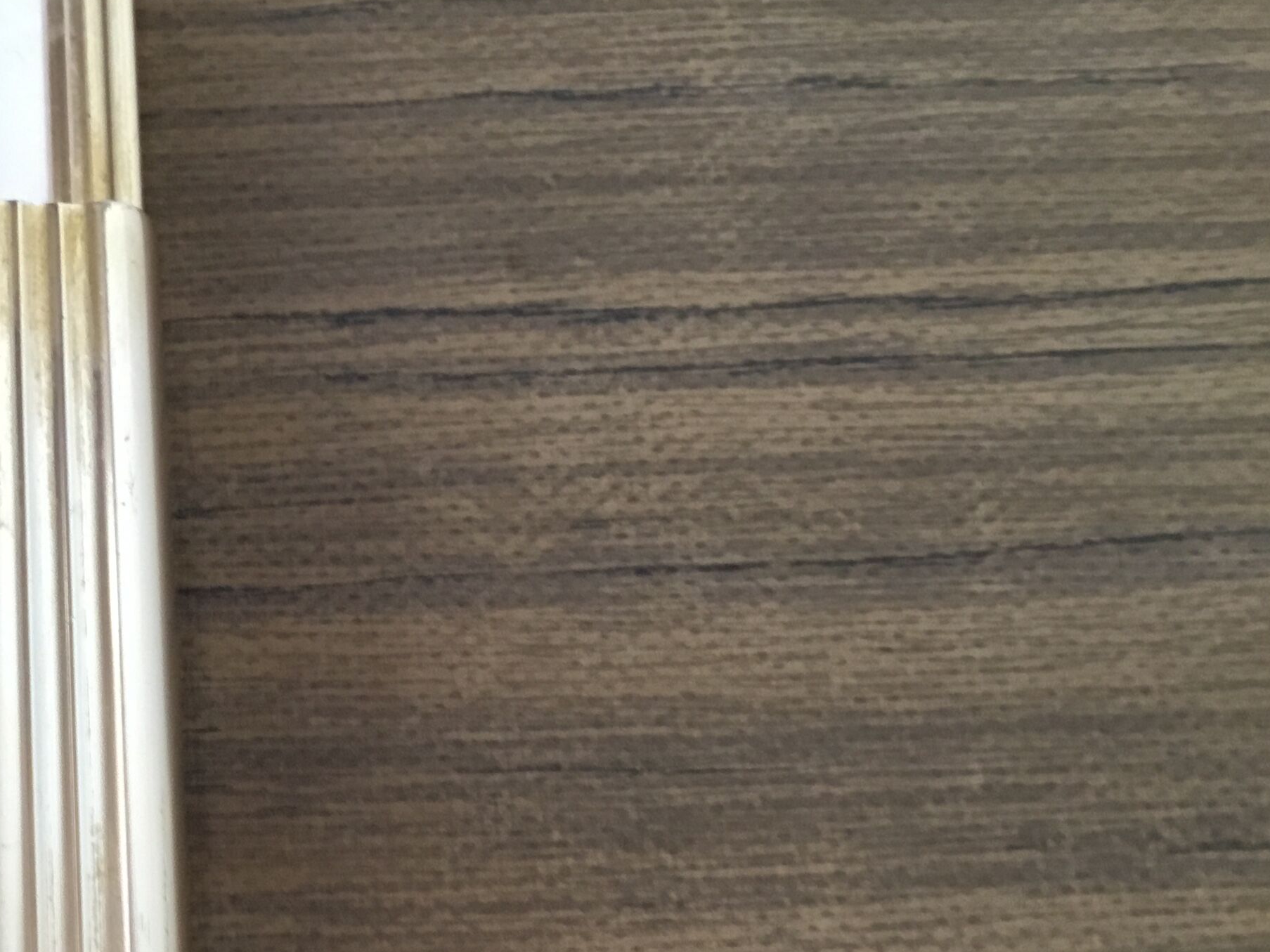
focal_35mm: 56
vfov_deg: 25.5
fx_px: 2054
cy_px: 807
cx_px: 129
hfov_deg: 32.6
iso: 160
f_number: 2.4
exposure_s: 1/33
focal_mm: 3.3
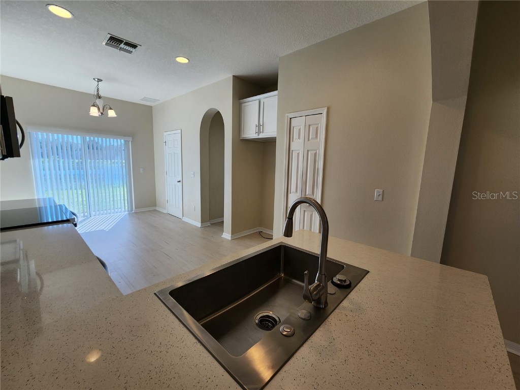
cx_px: 260
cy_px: 195
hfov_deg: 106.2
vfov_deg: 89.9
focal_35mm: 13
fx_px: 195
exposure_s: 1/150
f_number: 2.2
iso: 50
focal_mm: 2.2
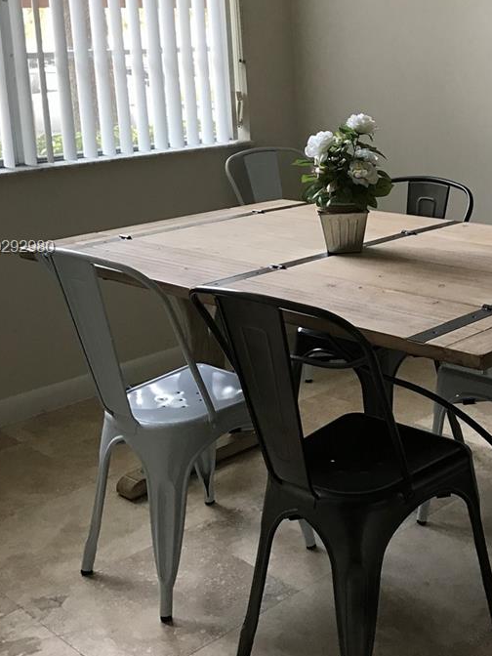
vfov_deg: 38.0
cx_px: 409
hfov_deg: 28.4
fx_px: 948
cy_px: 249
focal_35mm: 50
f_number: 1.8
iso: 32
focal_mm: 3.99
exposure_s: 1/30
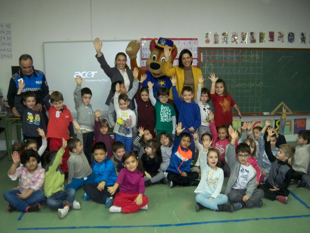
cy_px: 116
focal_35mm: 37
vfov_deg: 38.7
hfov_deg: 50.1
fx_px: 331
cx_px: 155
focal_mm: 7.9
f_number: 3.1
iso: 400
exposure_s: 1/30
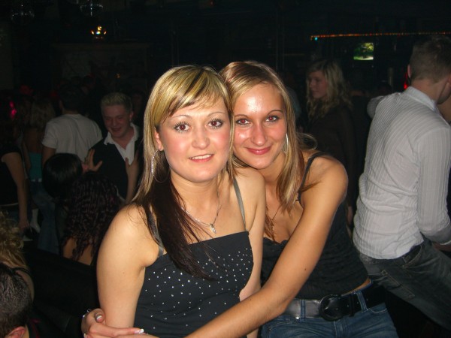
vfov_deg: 37.7
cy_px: 169
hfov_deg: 49.0
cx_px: 226
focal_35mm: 38
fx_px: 495
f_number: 2.8
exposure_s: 1/60
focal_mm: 7.9
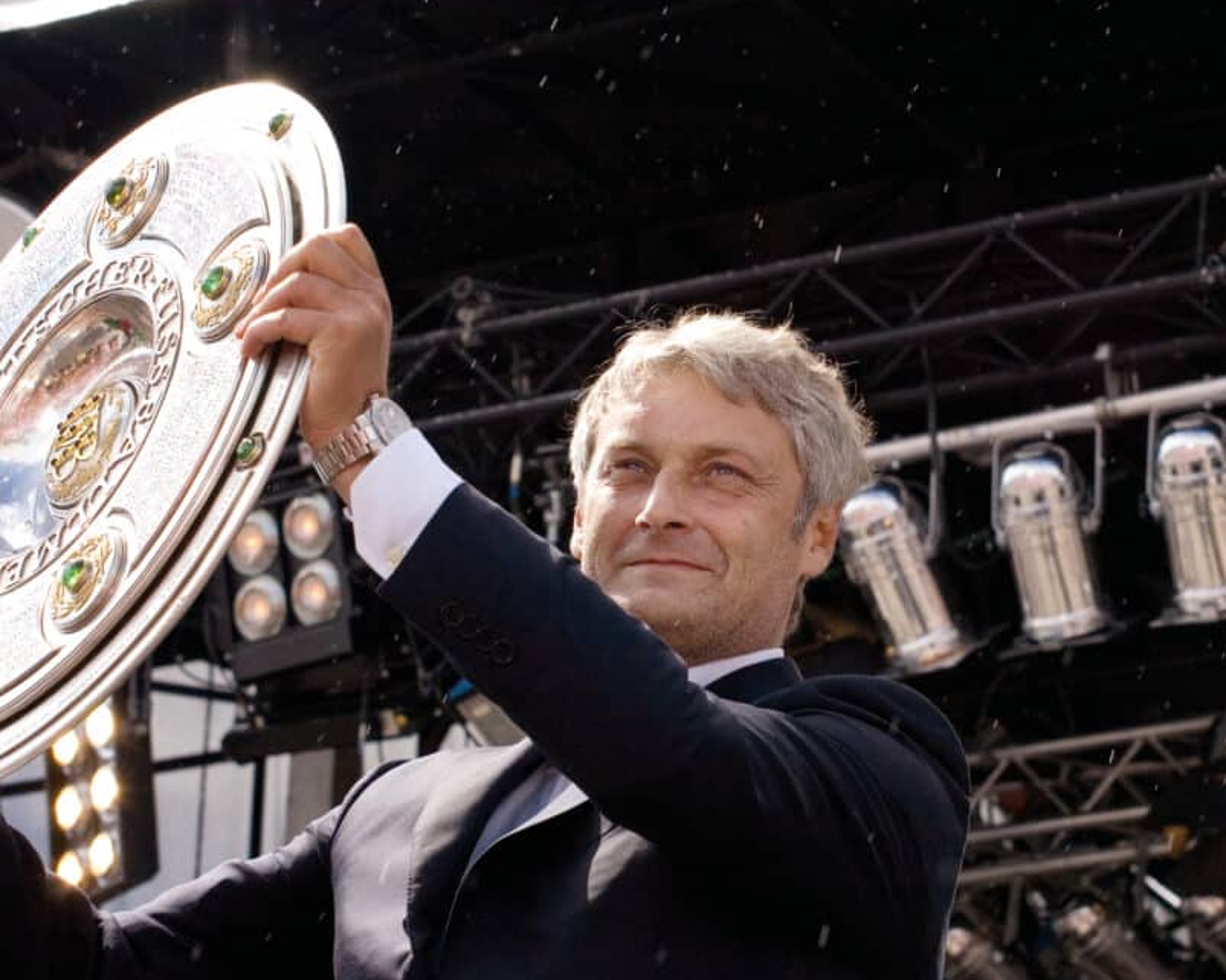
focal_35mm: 131
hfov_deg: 14.7
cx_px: 632
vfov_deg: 11.8
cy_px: 527
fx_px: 4752
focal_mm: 70
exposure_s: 1/400
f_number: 10
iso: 400
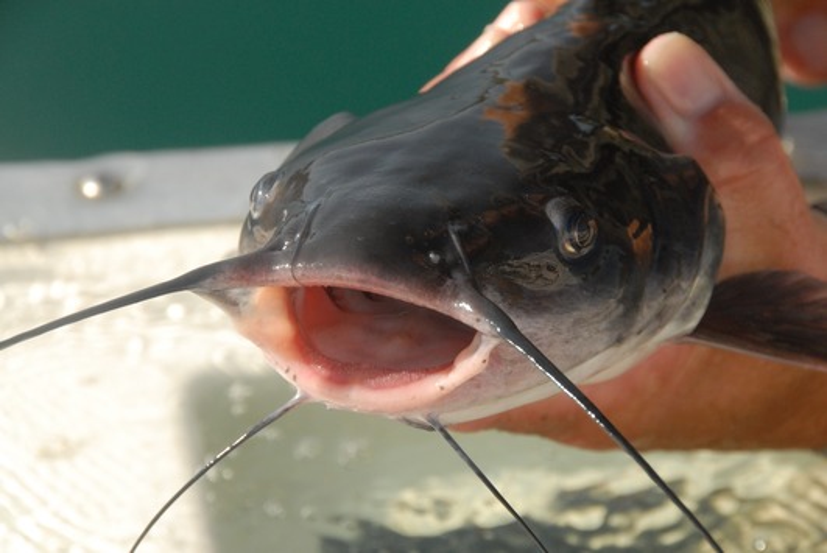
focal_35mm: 300
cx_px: 414
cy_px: 276
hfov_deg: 6.9
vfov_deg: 4.6
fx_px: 6897
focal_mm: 200
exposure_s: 1/400
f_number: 10
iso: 640
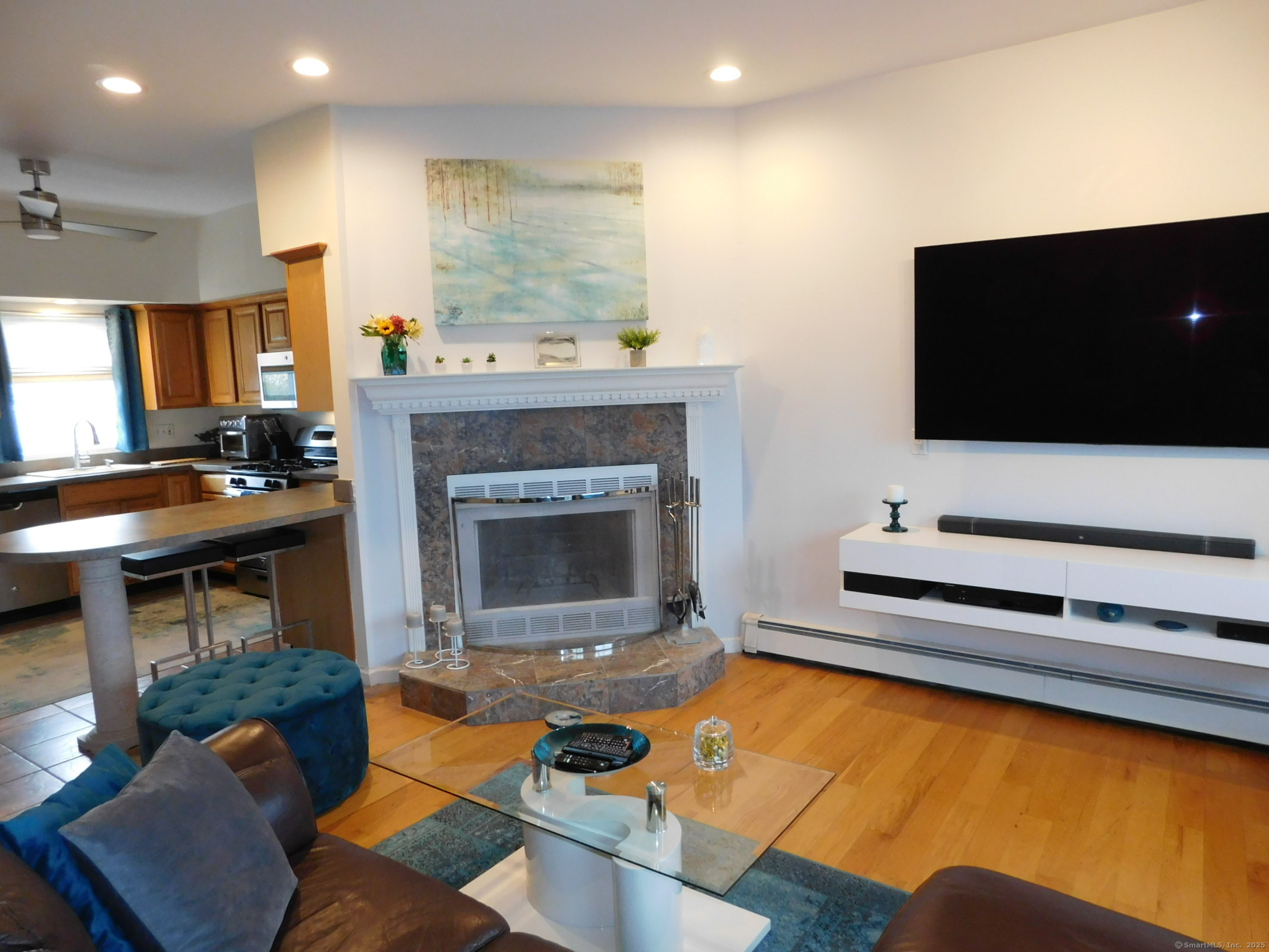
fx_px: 843
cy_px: 476
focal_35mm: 23
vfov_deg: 58.9
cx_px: 634
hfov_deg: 73.9
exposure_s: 1/30
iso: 320
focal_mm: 4
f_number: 3
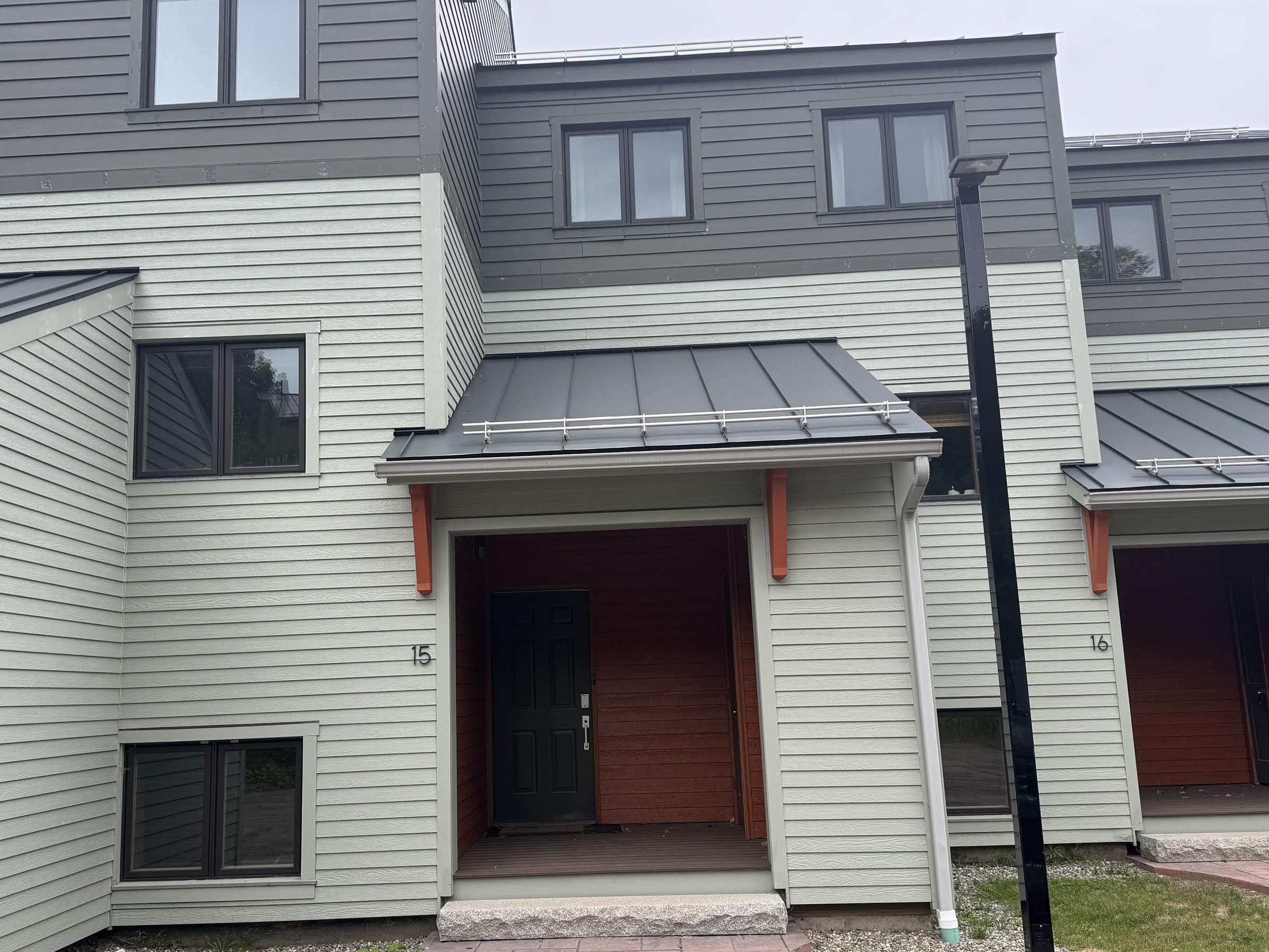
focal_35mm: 31
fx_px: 1137
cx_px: 567
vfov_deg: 45.4
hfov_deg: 58.2
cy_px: 494
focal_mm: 6.76
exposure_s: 1/633
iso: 80
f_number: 1.78
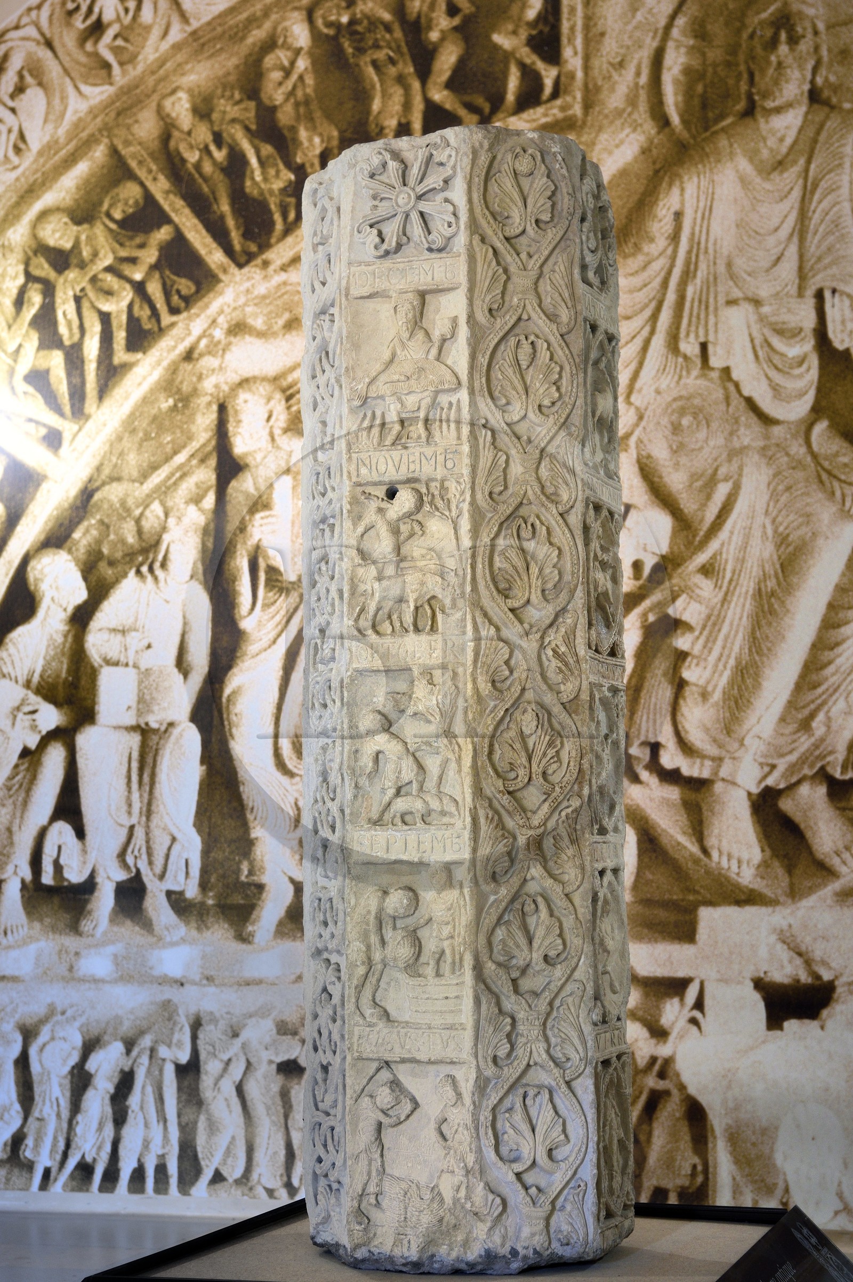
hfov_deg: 22.6
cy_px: 641
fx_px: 2135
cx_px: 426
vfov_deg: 33.4
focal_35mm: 60
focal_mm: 60
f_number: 6.3
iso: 800
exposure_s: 1/25
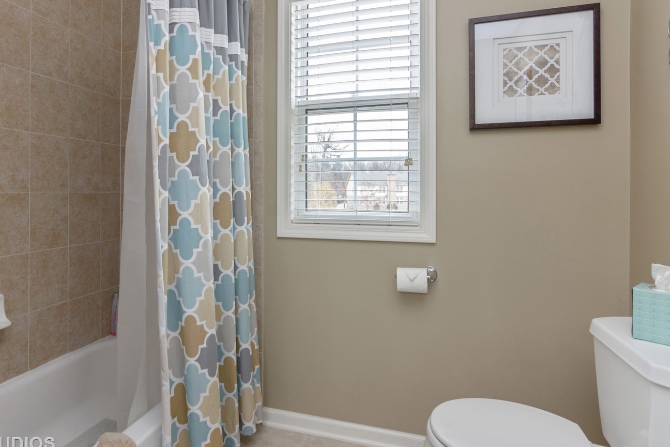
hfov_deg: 81.7
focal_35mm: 21
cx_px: 287
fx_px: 384
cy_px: 193
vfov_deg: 60.2
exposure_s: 1/10
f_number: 8
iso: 200
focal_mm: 11
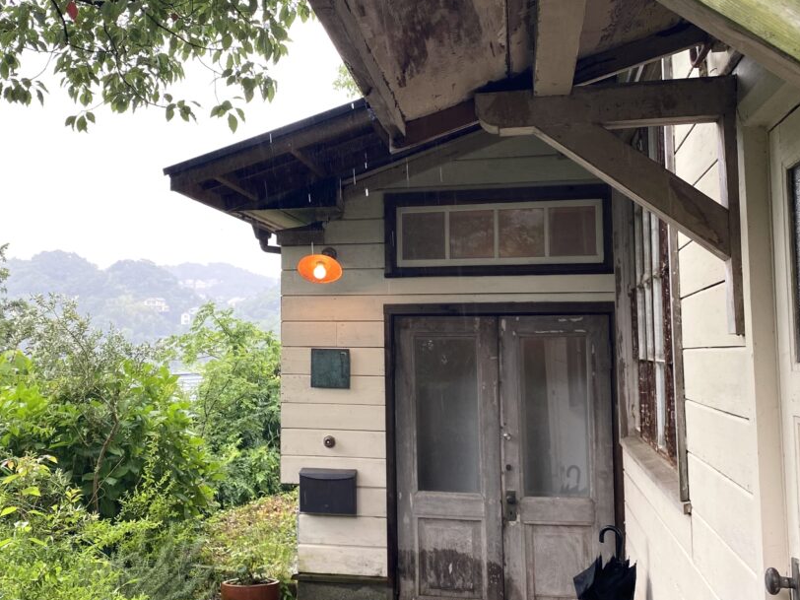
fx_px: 948
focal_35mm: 41
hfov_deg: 45.4
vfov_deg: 35.1
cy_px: 268
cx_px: 300
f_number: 1.8
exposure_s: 1/126
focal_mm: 4.25
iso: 32
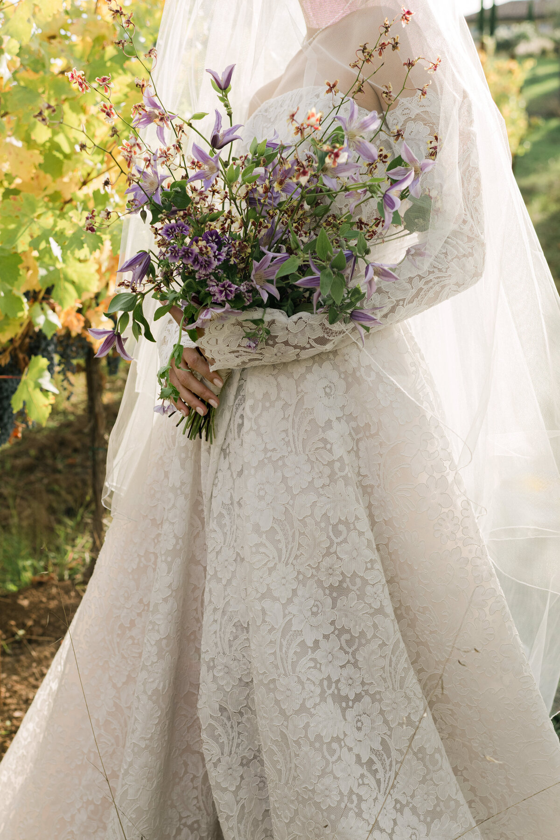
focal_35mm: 35
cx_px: 280
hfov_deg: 37.9
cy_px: 420
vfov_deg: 54.4
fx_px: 817
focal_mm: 35
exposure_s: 1/1600
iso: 250
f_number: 4
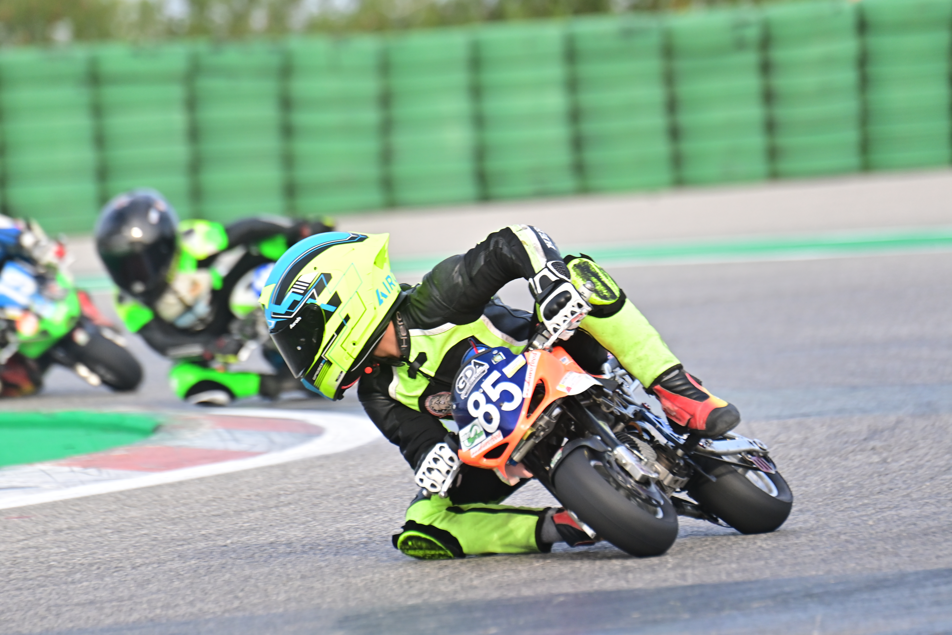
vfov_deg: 3.5
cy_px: 318
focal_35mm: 390
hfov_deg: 5.3
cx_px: 476
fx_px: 10313
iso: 1600
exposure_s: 1/1600
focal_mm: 390
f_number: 7.1
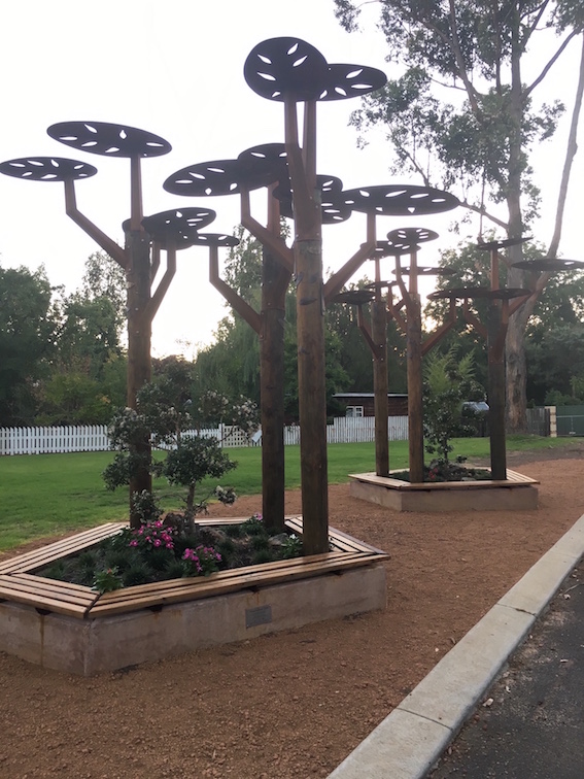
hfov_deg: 48.2
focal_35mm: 29
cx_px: 292
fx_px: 652
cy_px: 390
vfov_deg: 61.7
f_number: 2.2
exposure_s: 1/33
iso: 32
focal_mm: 4.15
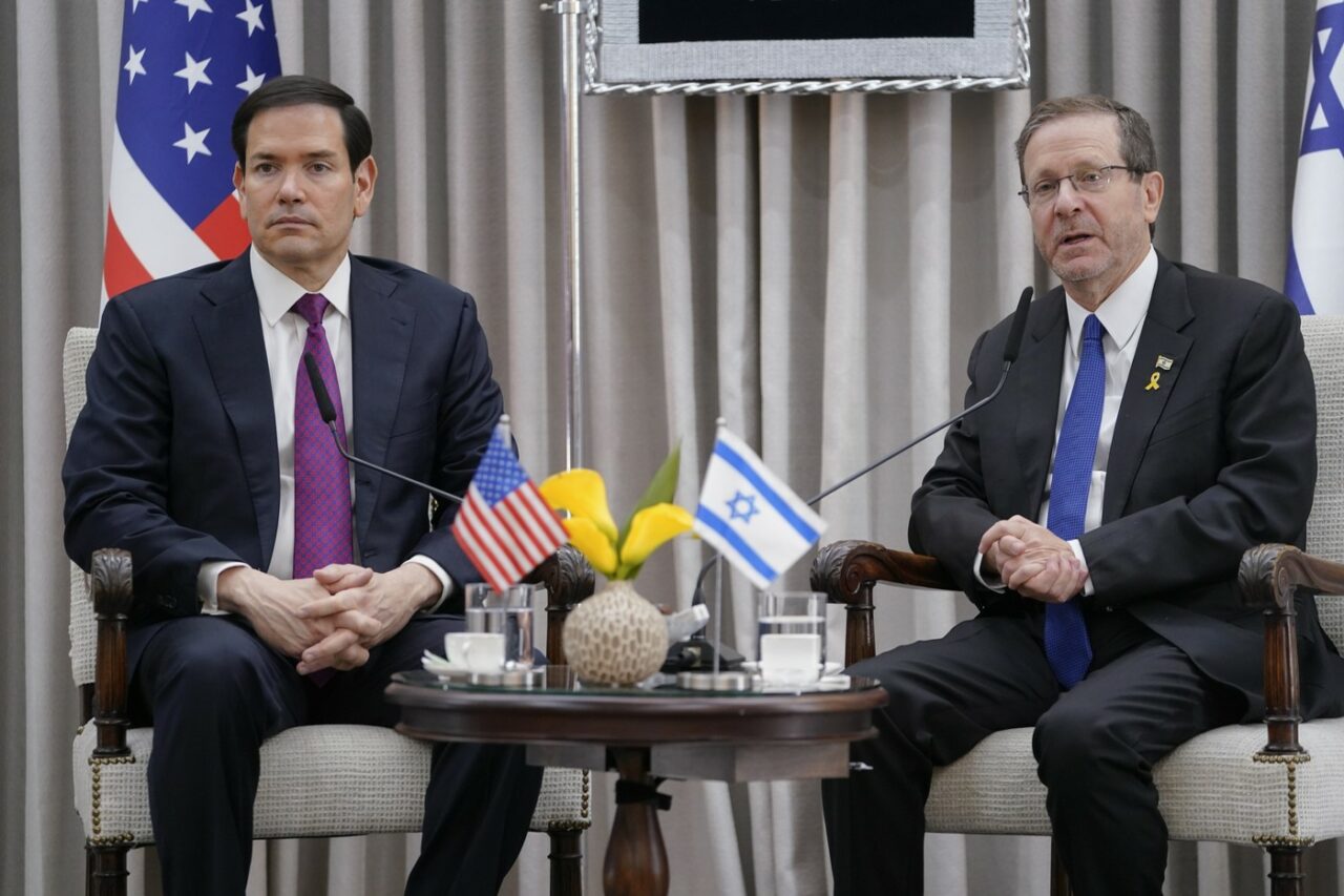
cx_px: 672
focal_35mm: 161
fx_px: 6009
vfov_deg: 8.5
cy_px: 448
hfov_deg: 12.8
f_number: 2.8
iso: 2000
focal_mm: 161
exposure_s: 1/200
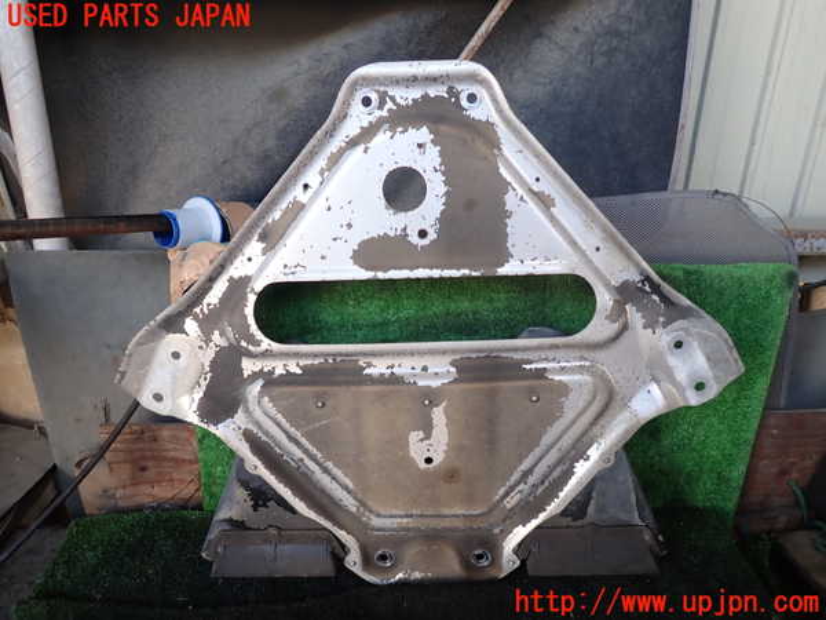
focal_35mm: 25
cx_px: 413
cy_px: 310
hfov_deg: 69.4
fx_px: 597
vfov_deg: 54.9
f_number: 2
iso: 100
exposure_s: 1/60
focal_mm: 4.5
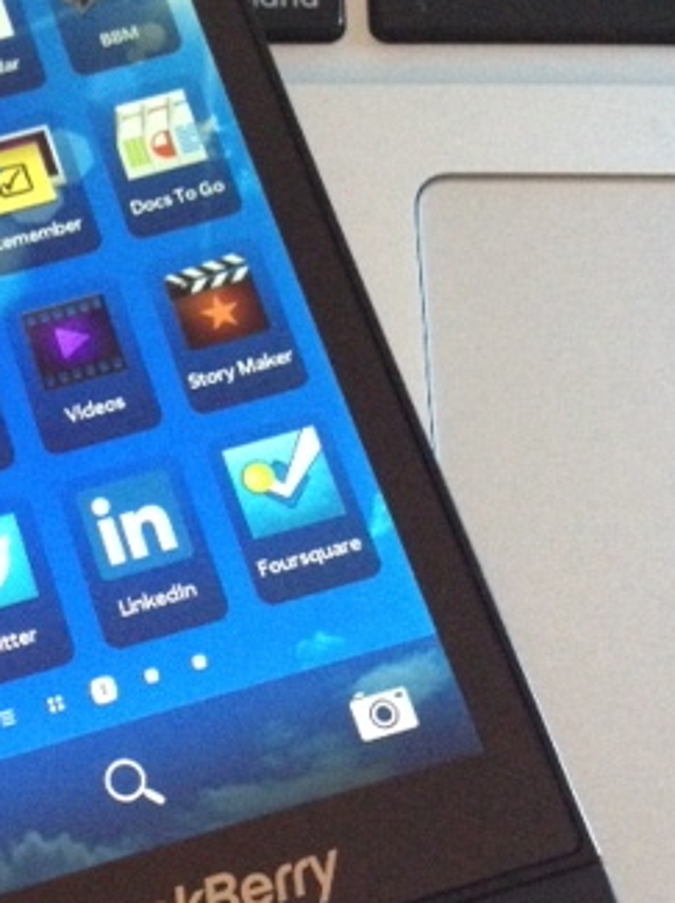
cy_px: 411
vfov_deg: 28.2
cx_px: 19
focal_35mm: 69
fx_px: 1798
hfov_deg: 20.7
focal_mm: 4.28
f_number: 2.4
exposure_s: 1/15
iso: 500
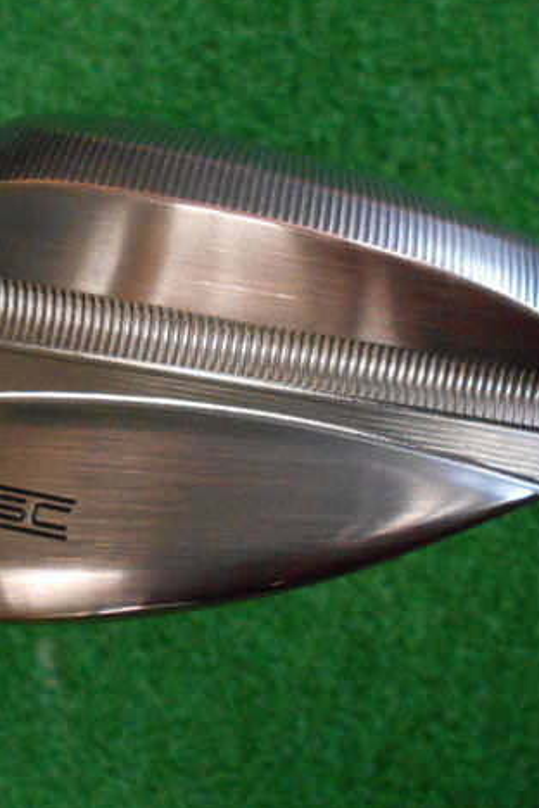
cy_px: 404
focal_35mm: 37
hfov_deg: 35.8
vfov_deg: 51.9
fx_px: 831
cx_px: 219
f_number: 3.2
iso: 800
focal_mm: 4.6
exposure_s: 1/80
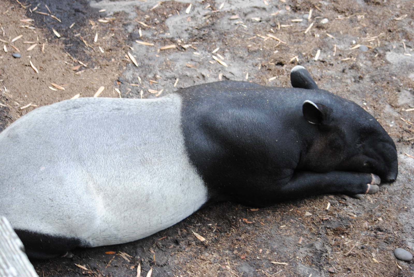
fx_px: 950
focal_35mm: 82
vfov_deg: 16.6
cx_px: 207
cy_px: 138
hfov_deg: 24.6
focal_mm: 55
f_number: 4.5
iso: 200
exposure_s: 1/80
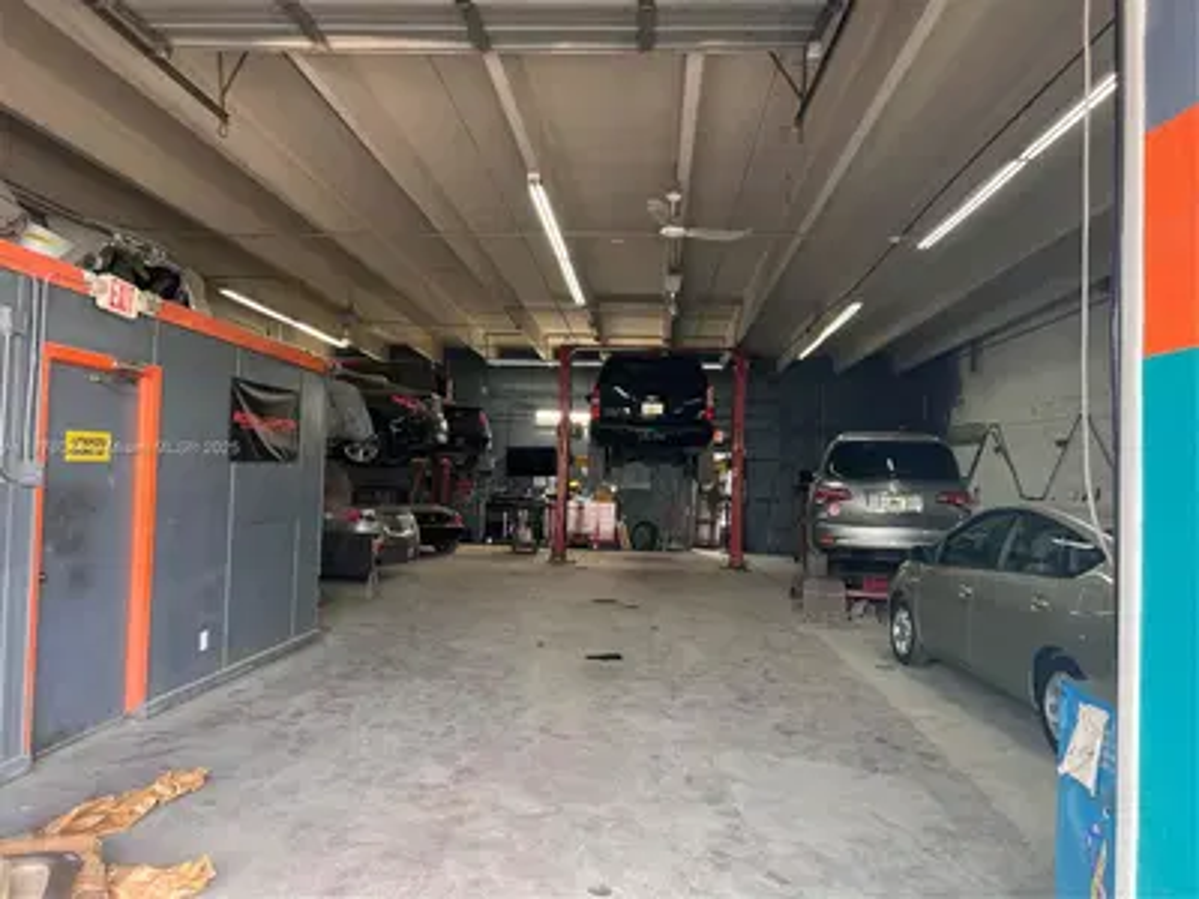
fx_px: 901
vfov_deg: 53.1
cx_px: 600
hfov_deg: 67.3
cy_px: 450
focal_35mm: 26
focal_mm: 5.7
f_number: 1.5
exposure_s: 1/120
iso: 125
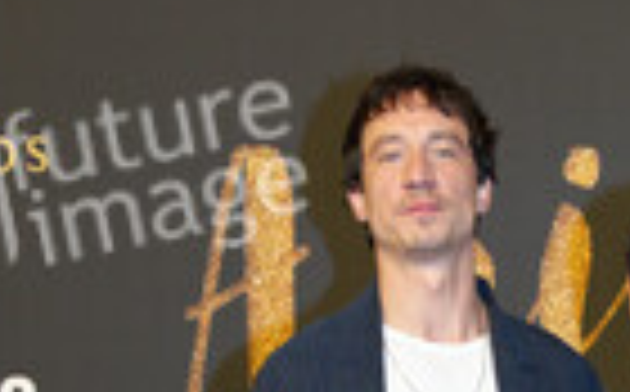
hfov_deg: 20.6
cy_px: 865
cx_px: 567
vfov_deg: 11.4
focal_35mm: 99
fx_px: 1697
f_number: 5.6
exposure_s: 1/250
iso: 800
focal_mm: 34
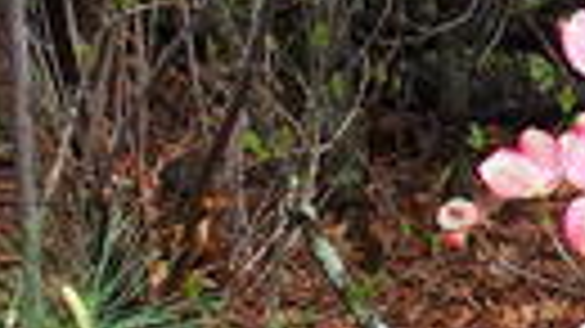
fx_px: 2682
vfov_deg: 7.0
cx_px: 909
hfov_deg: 11.8
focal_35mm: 173
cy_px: 121
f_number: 3.5
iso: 100
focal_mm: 9.8
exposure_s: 1/250
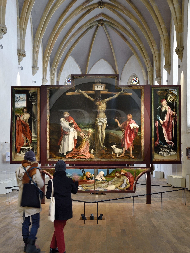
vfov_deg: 39.7
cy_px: 132
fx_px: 351
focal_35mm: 48
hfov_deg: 30.3
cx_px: 95
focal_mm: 44
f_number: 8
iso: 1000
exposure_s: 1/8
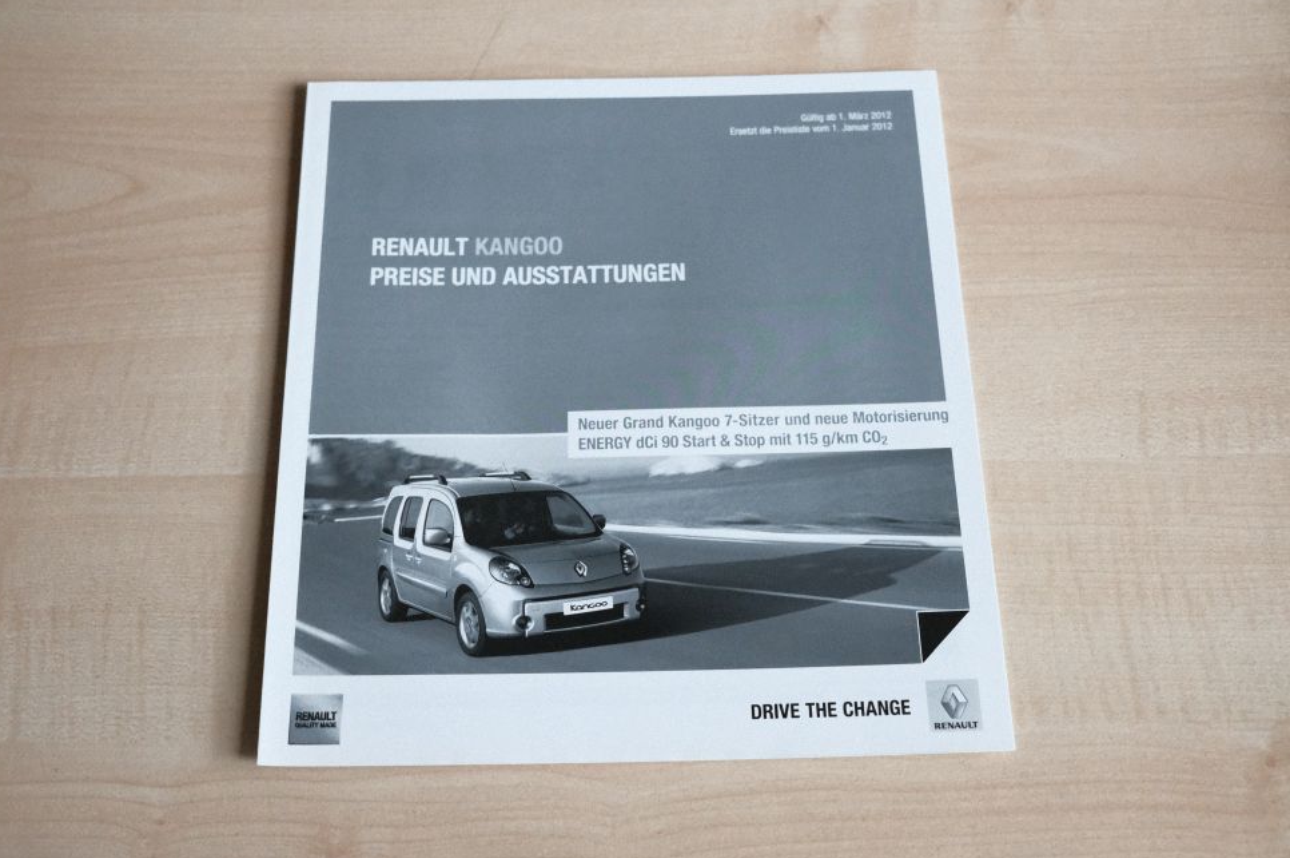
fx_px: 1324
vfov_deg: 35.9
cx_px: 628
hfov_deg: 51.9
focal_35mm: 37
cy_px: 430
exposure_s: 1/420
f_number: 3.6
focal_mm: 24.3
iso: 6400
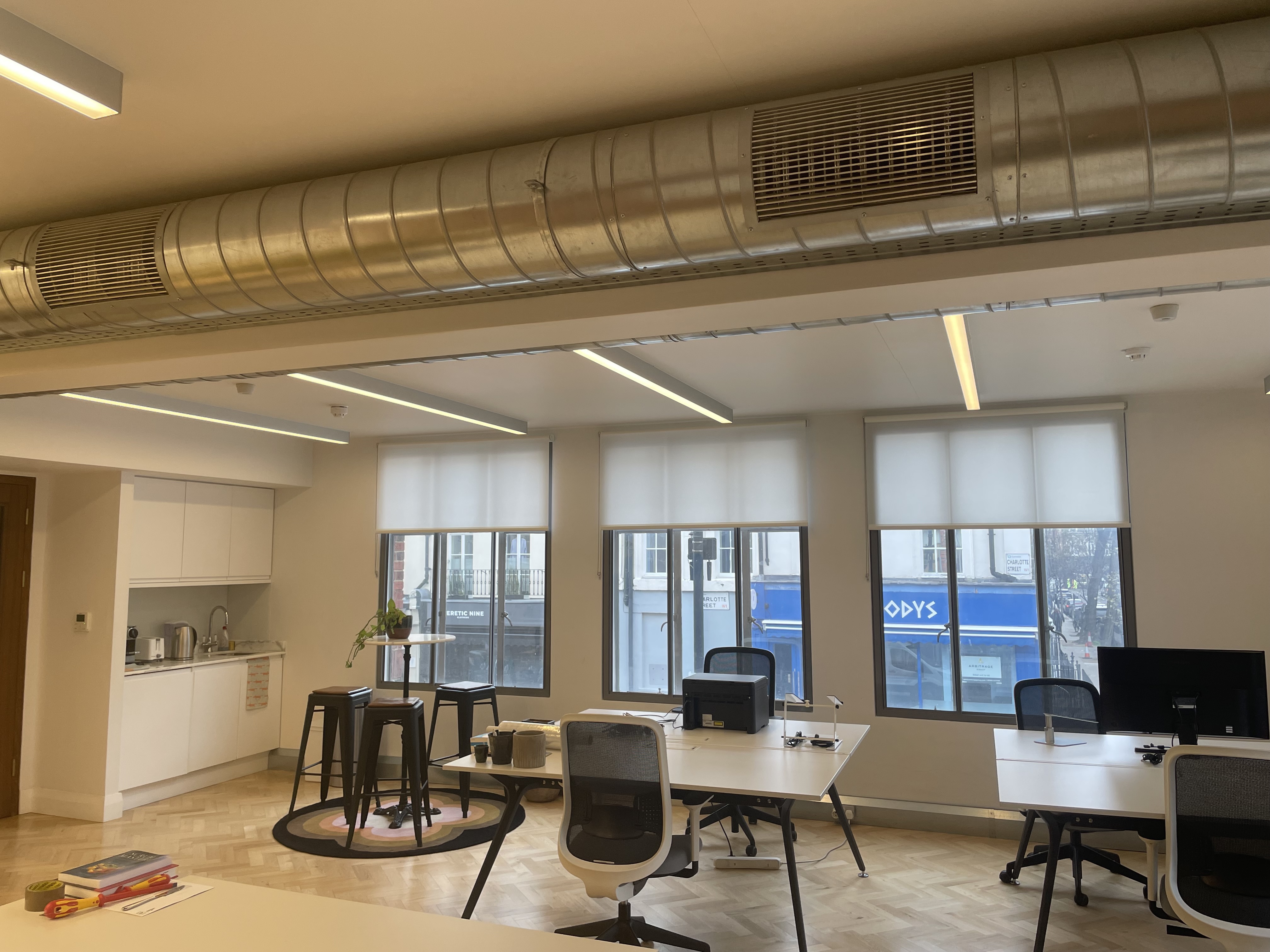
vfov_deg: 53.1
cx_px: 635
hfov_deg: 67.3
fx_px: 954
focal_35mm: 26
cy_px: 476
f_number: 1.6
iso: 64
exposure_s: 1/99
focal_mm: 4.2
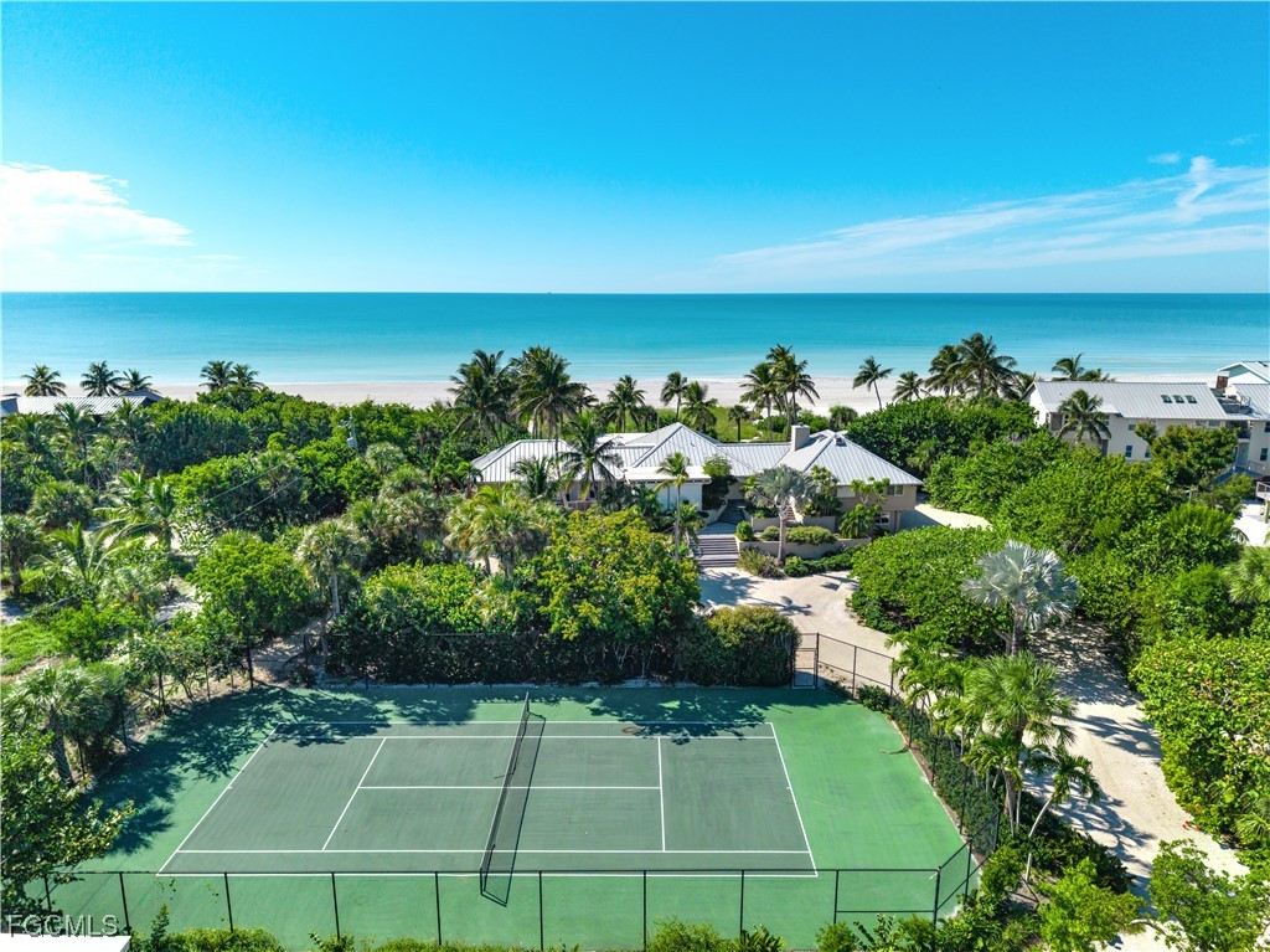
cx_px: 635
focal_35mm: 24
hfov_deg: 71.6
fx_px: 880
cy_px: 476
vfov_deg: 56.8
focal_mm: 8.67
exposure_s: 1/640
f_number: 1.8
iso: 100
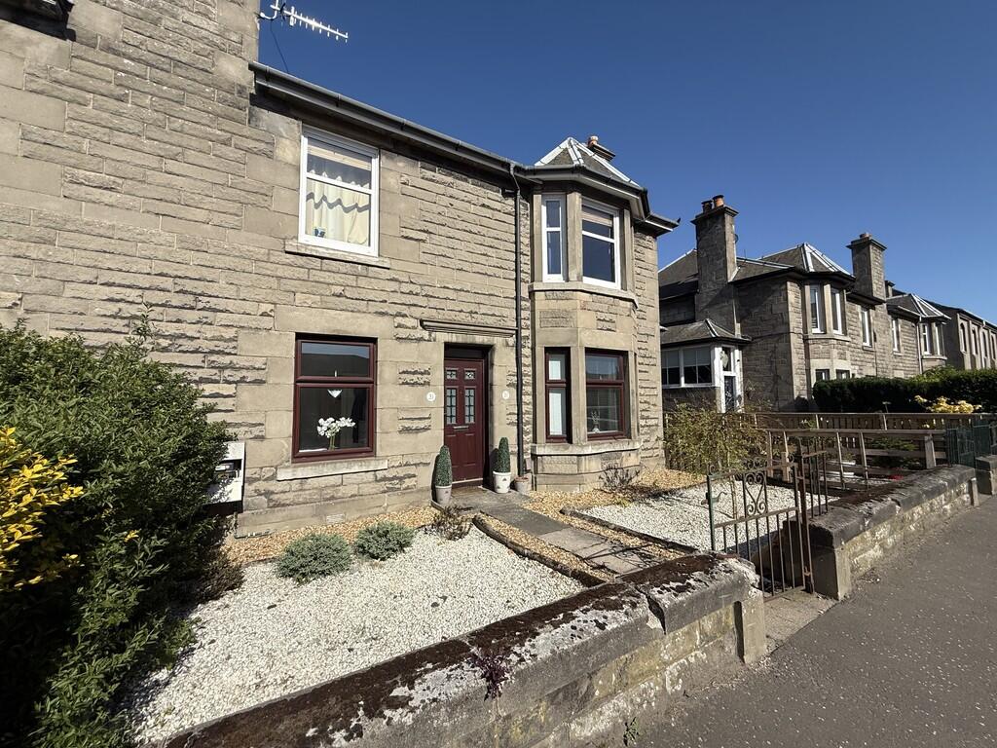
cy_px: 374
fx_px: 403
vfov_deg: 85.7
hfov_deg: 102.1
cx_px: 498
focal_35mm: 14
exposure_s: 1/2717
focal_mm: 2.22
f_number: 2.2
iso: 50
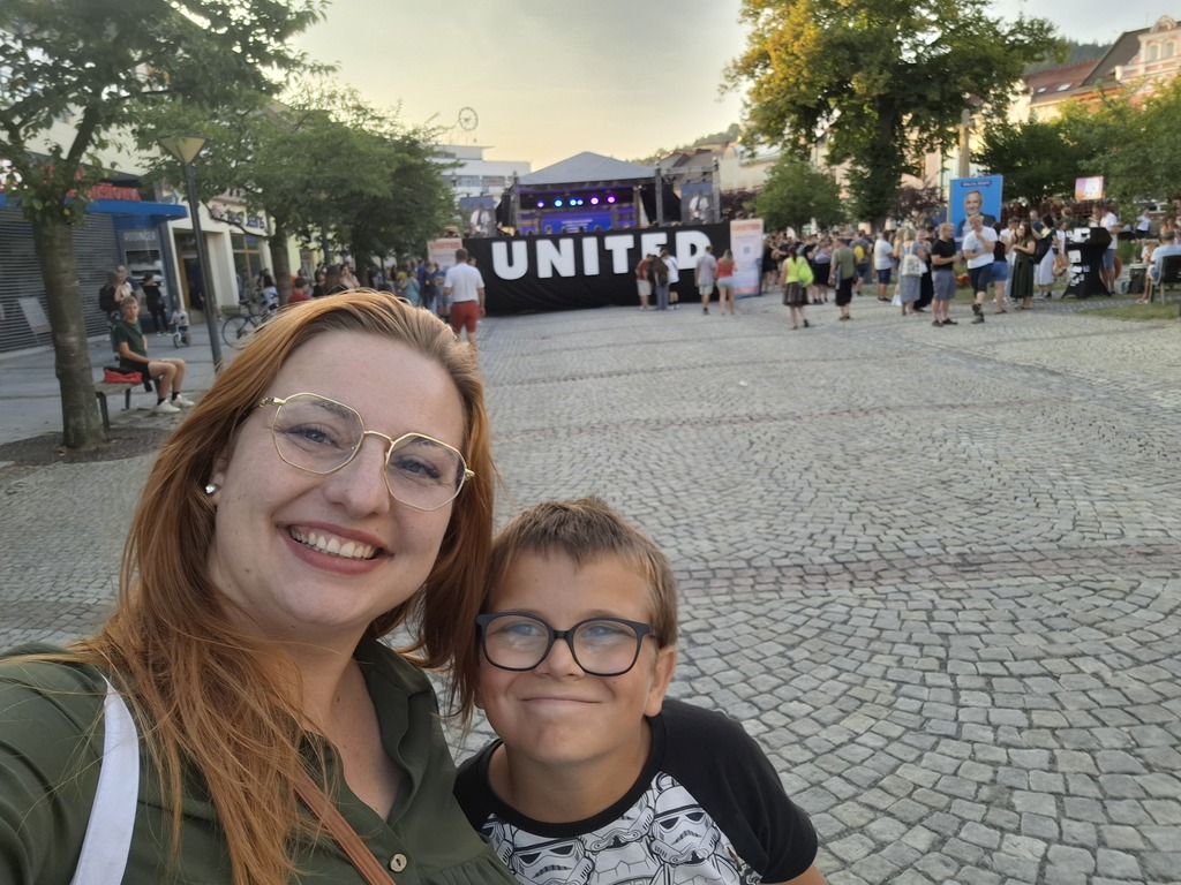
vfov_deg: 54.9
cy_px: 442
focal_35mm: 25
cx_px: 590
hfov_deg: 69.4
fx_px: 853
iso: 64
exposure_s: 1/100
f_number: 2.2
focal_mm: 3.72
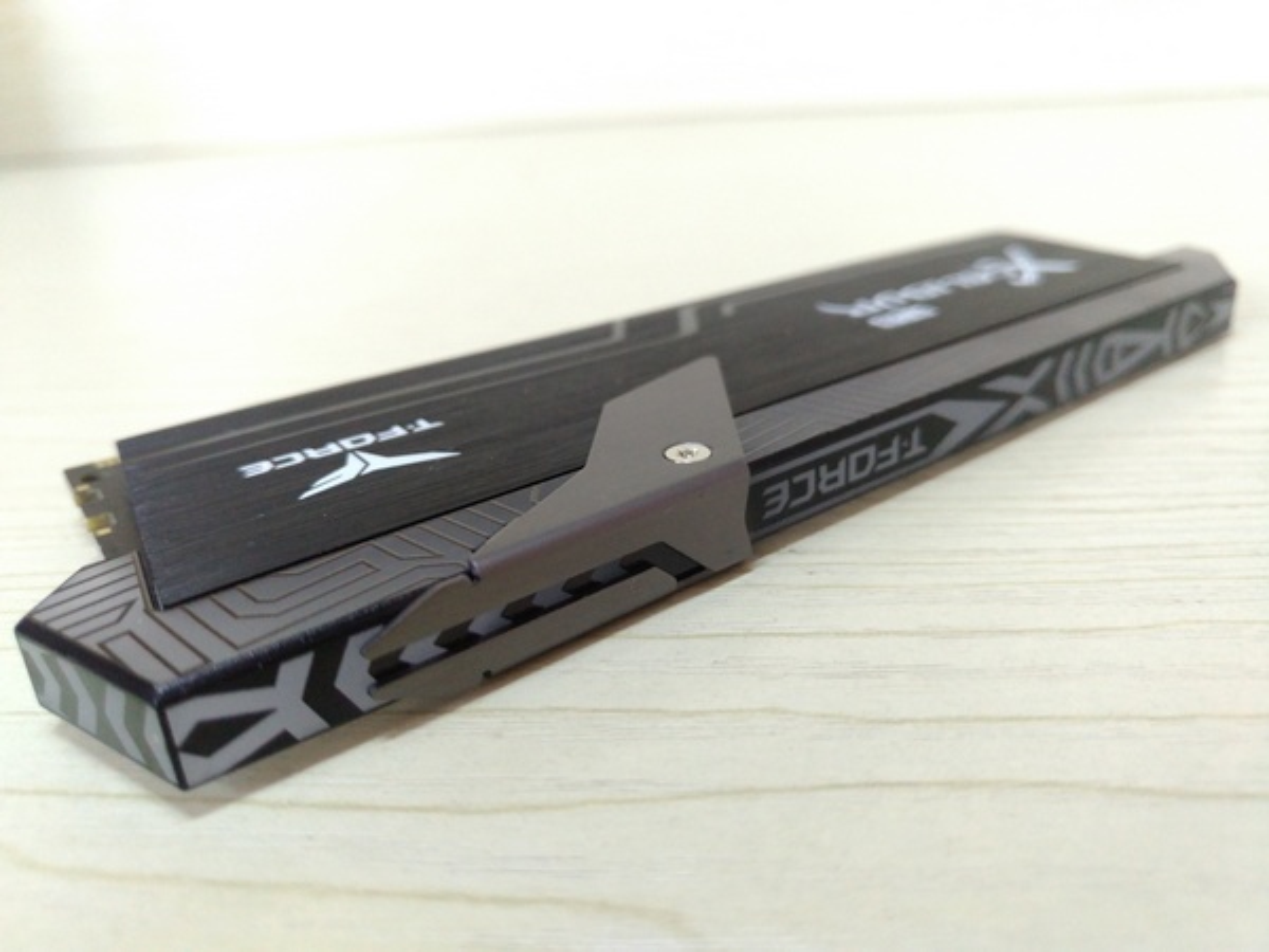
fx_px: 953
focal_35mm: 26
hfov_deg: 67.3
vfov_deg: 53.1
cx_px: 634
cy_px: 476
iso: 951
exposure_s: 1/100
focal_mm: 4.52
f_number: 2
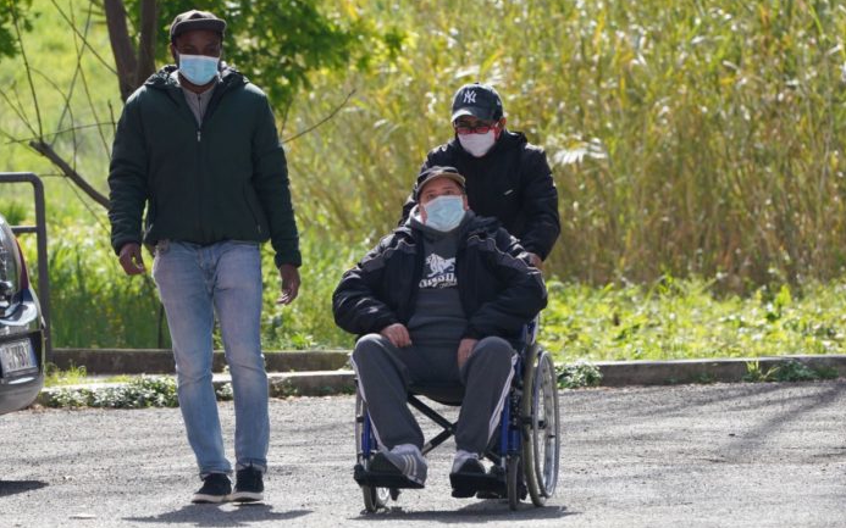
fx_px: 8738
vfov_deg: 3.5
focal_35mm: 379
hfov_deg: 5.5
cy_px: 260
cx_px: 424
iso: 800
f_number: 10
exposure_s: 1/500
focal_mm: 370
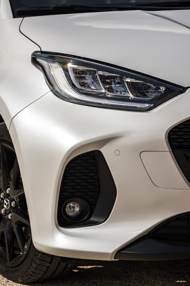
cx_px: 95
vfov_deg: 17.1
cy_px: 143
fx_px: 950
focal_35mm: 120
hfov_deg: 11.4
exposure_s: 1/250
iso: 125
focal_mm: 120
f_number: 14
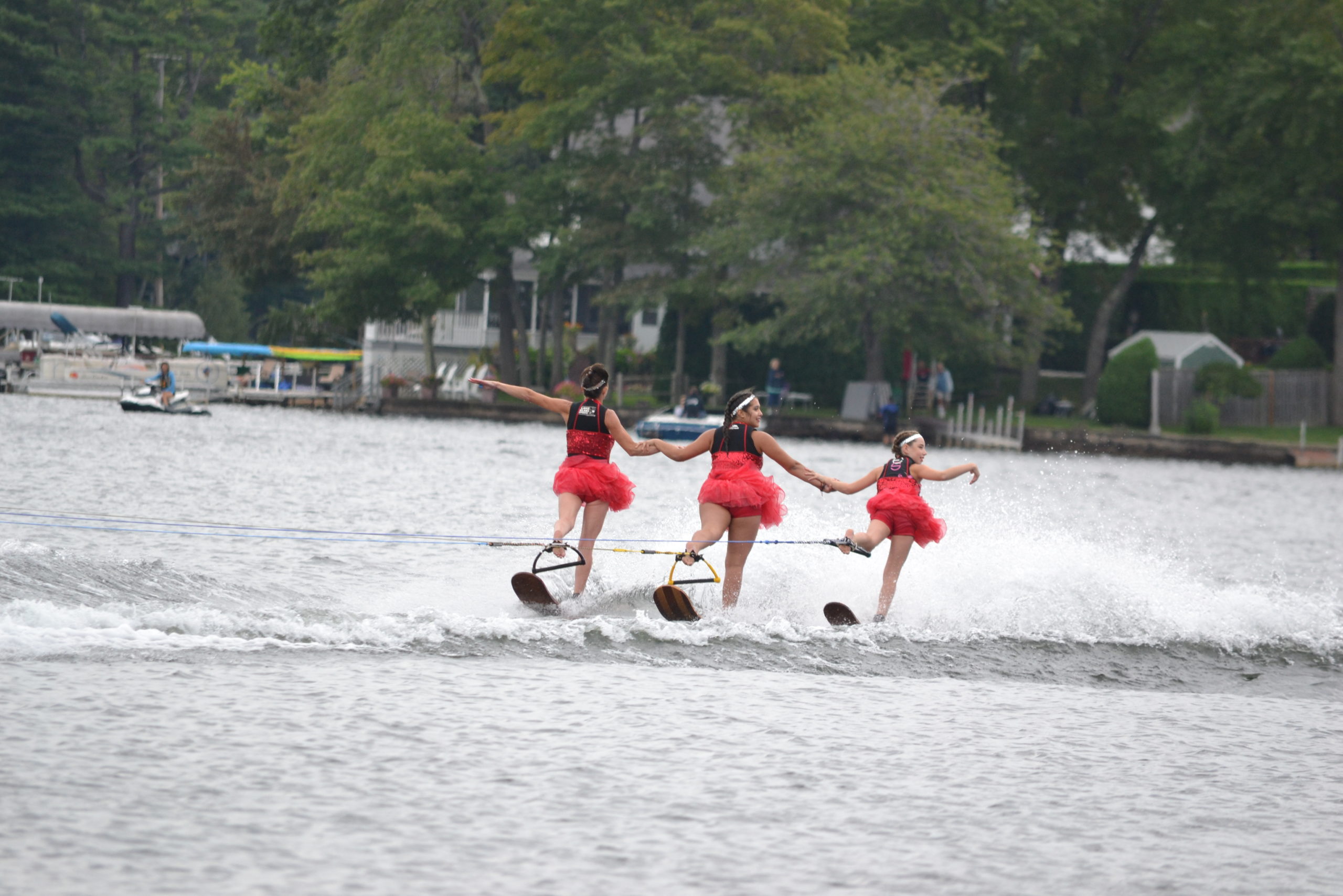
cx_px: 672
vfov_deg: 3.1
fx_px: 16787
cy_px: 448
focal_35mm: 450
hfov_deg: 4.6
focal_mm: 300
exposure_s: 1/500
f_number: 5.6
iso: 500
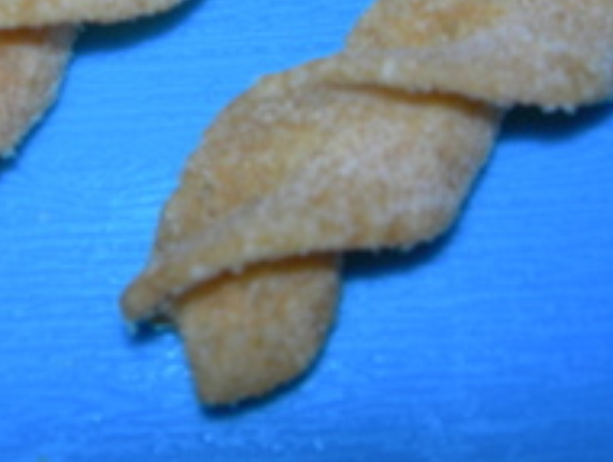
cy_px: 66
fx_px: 1773
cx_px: 10
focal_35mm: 100
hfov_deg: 19.1
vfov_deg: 14.7
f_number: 4.8
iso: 50
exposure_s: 1/60.1
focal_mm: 7.8
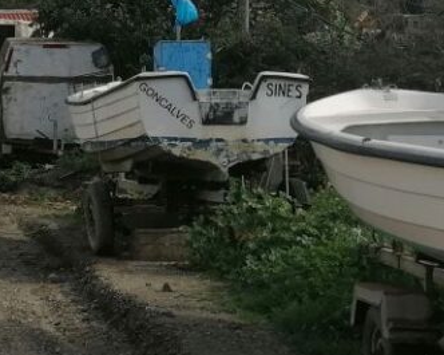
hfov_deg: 14.9
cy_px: 11
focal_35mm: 122
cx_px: -175
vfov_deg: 12.5
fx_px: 1602
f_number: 1.8
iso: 50
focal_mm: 4.75
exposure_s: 1/1701
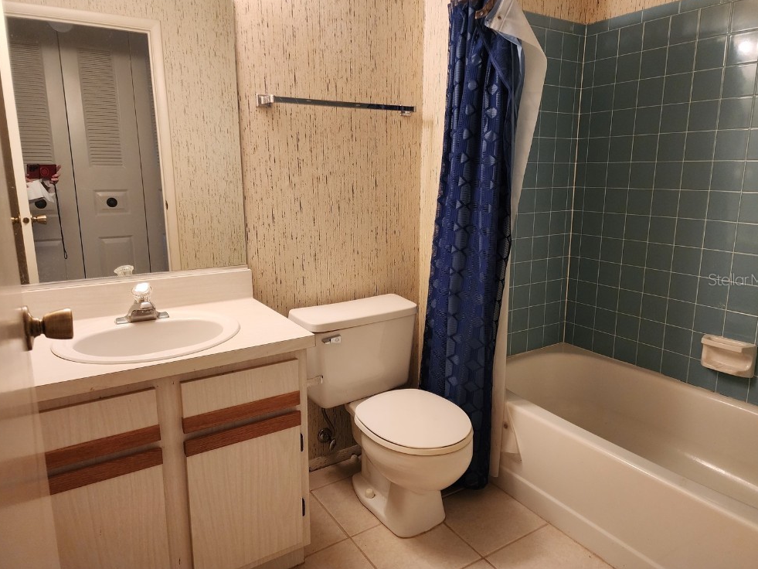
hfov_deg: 71.6
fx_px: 526
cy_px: 279
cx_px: 386
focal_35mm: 24
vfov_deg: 56.8
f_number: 1.8
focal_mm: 6.4
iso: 400
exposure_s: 1/120
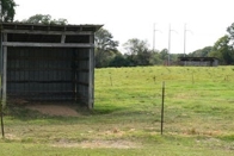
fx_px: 358
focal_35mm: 55
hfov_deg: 35.1
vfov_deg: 24.6
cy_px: 87
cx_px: 48
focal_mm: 24
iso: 400
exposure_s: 1/200
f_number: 11
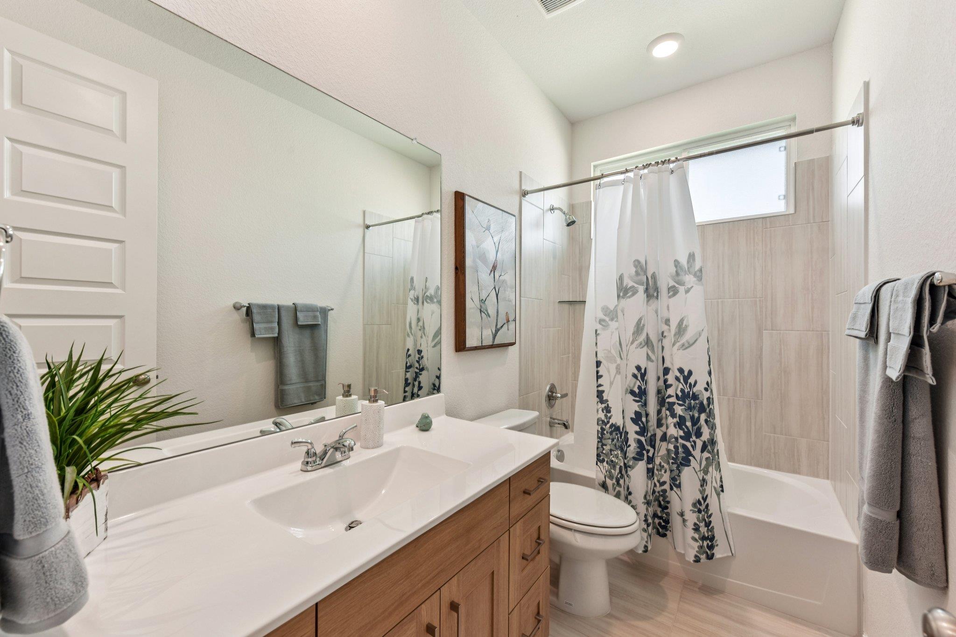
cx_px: 478
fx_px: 372
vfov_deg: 81.2
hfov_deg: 104.3
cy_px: 318
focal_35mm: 14
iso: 140
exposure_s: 1/15
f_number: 8
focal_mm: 14
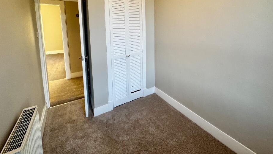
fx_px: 123
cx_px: 149
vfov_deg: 60.8
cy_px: 41
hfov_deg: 95.7
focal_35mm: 17
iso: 200
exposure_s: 1/100
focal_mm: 2.22
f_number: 2.2
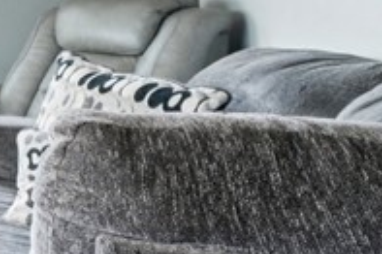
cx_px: -652
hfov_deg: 12.9
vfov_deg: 20.1
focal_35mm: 66
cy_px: 16
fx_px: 700
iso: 400
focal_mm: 12
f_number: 9
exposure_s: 1/8
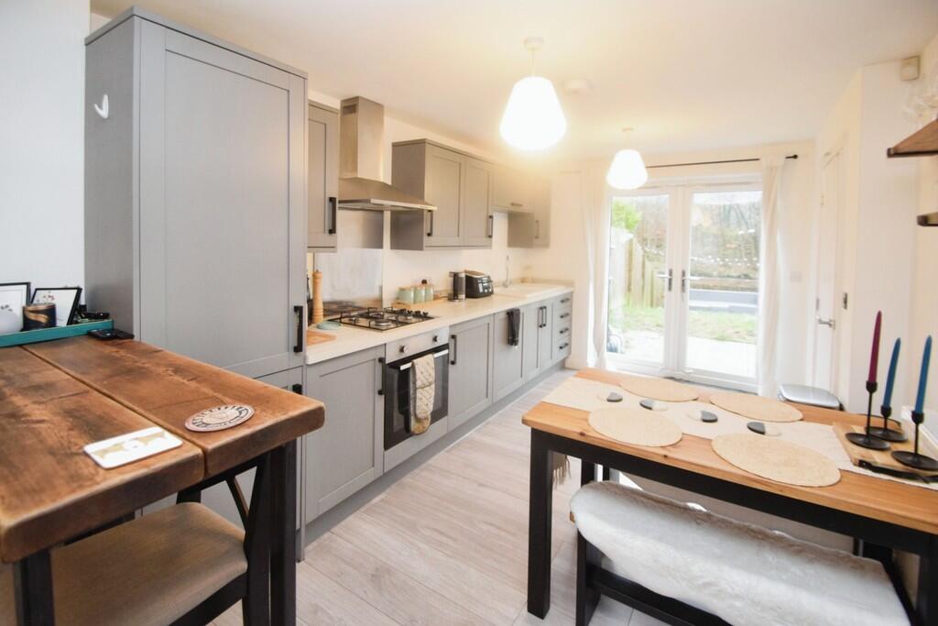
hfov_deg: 100.4
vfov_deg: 77.3
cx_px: 469
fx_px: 391
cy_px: 313
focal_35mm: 15
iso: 1250
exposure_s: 1/60
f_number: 3.5
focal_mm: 10
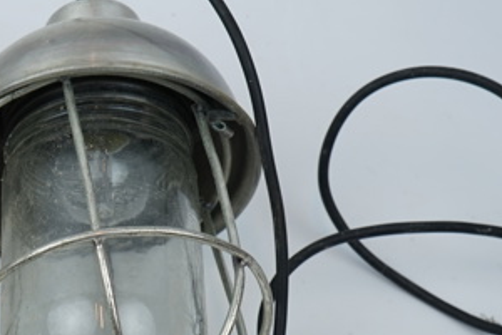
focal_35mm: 96
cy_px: 273
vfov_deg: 14.2
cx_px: -42
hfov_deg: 20.3
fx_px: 1339
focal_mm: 32
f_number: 6.3
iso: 100
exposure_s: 1/80
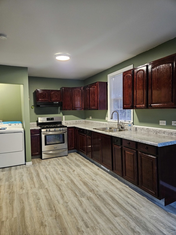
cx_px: 88
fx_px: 156
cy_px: 118
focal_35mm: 23
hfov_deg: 58.9
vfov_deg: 73.9
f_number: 1.8
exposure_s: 1/60
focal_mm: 5.4
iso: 800
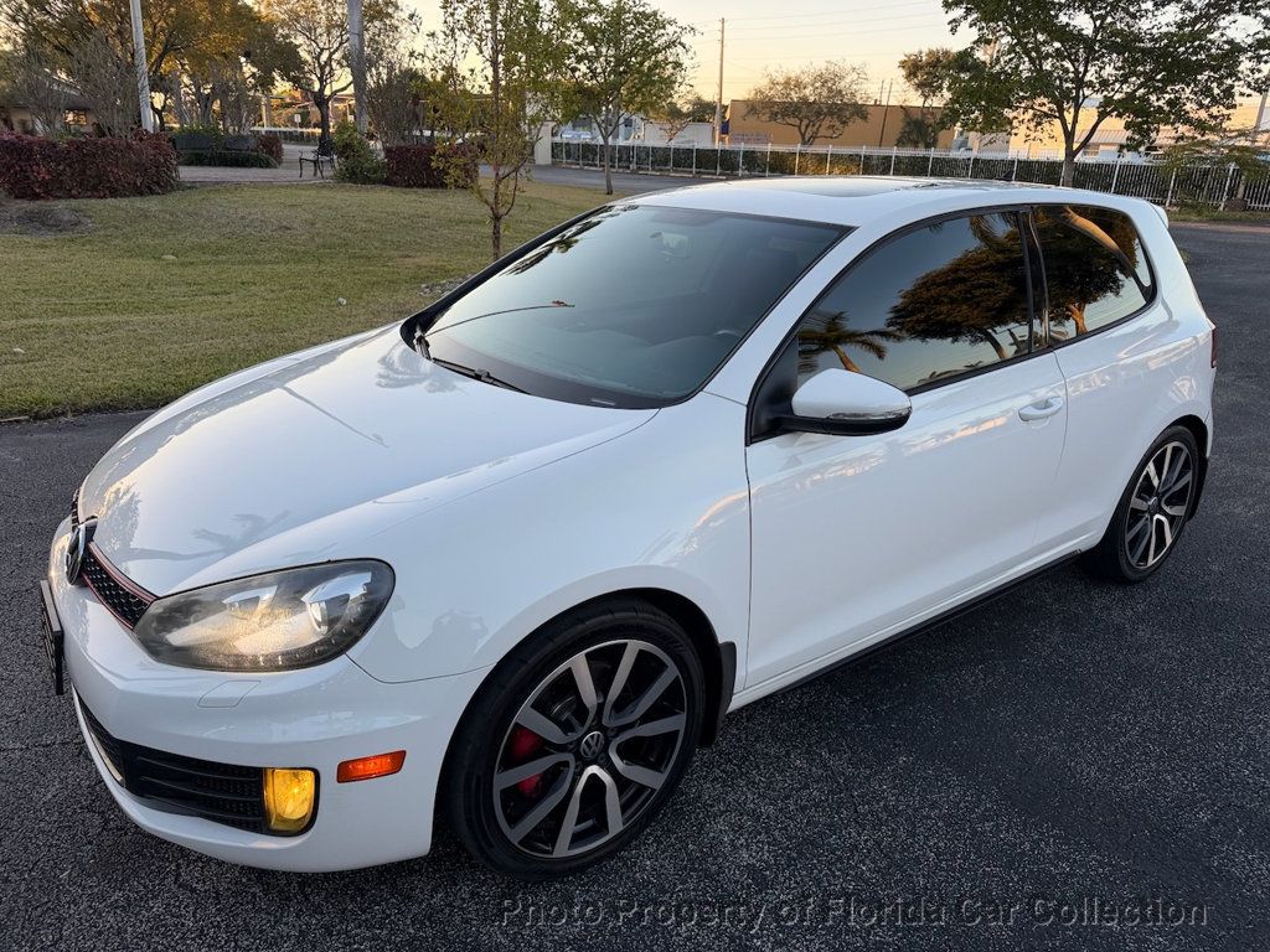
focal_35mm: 24
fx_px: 881
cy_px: 476
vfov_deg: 56.8
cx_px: 635
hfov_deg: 71.6
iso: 80
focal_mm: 6.76
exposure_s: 1/497
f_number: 1.78
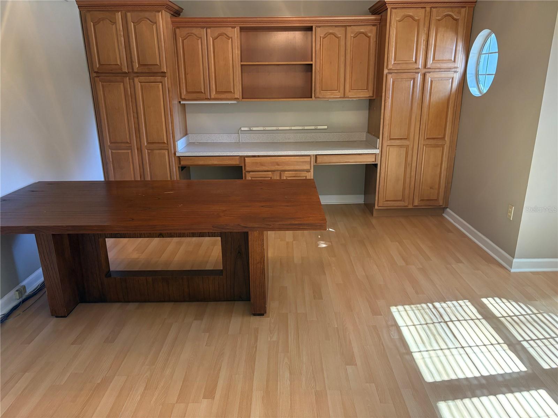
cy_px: 209
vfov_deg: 53.1
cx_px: 279
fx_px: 419
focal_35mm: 26
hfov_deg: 67.3
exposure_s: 1/60
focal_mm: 5.96
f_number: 1.6
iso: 200
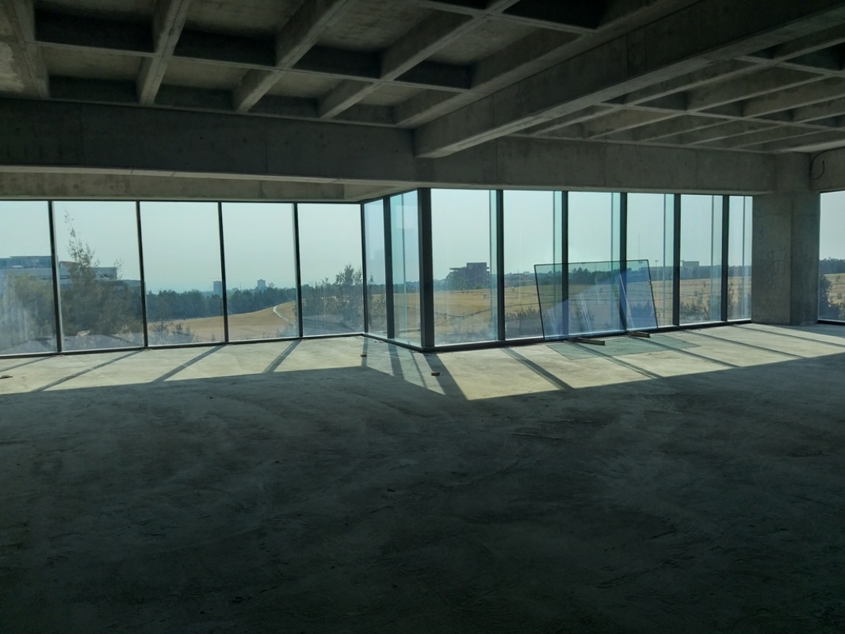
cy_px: 317
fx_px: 635
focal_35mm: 26
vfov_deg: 53.1
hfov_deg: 67.3
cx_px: 422
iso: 40
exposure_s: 1/1596
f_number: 1.7
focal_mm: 3.93
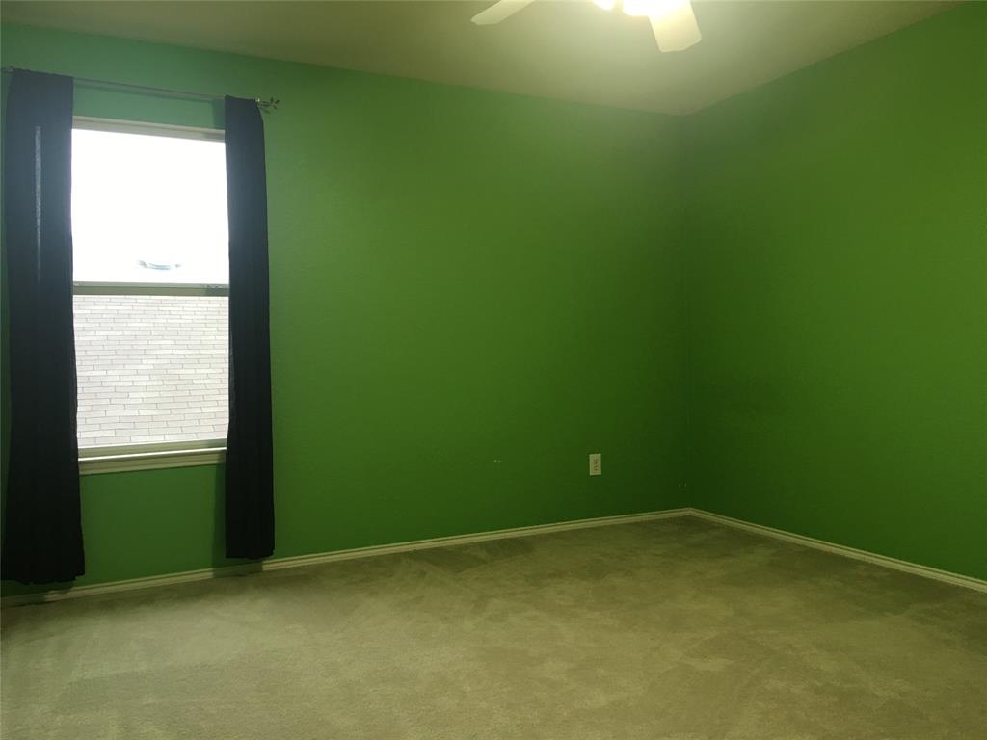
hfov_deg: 61.7
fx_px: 827
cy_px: 370
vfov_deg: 48.2
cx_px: 494
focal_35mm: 29
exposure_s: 1/15
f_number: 2.2
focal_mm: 4.15
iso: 32
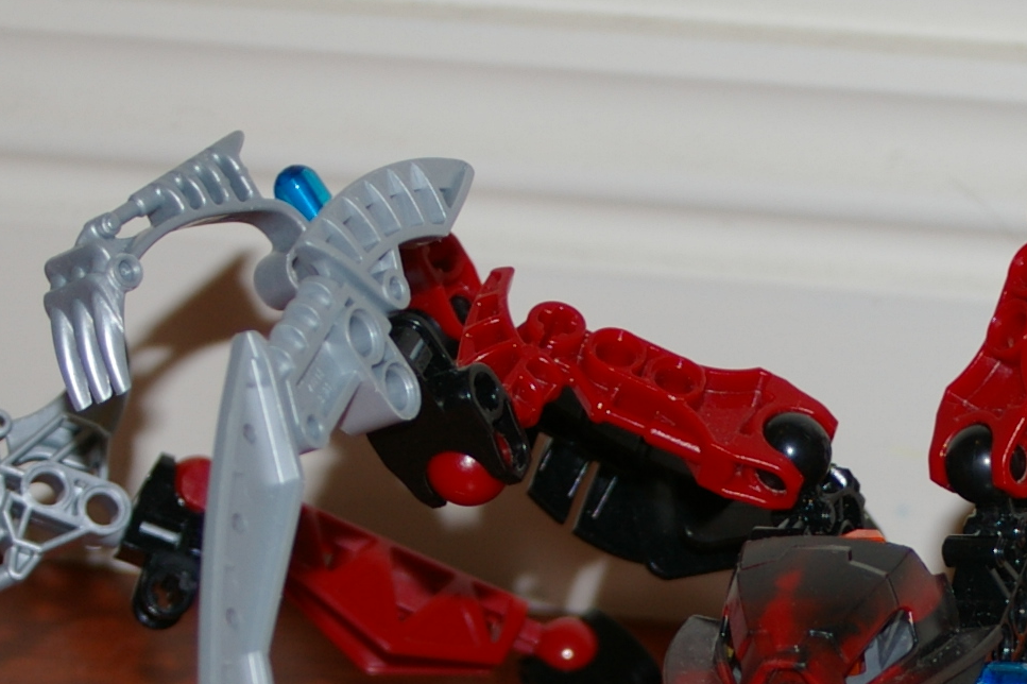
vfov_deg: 6.8
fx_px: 5719
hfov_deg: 10.2
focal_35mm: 201
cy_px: 707
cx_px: 903
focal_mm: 43
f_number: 5.6
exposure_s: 1/60
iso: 200
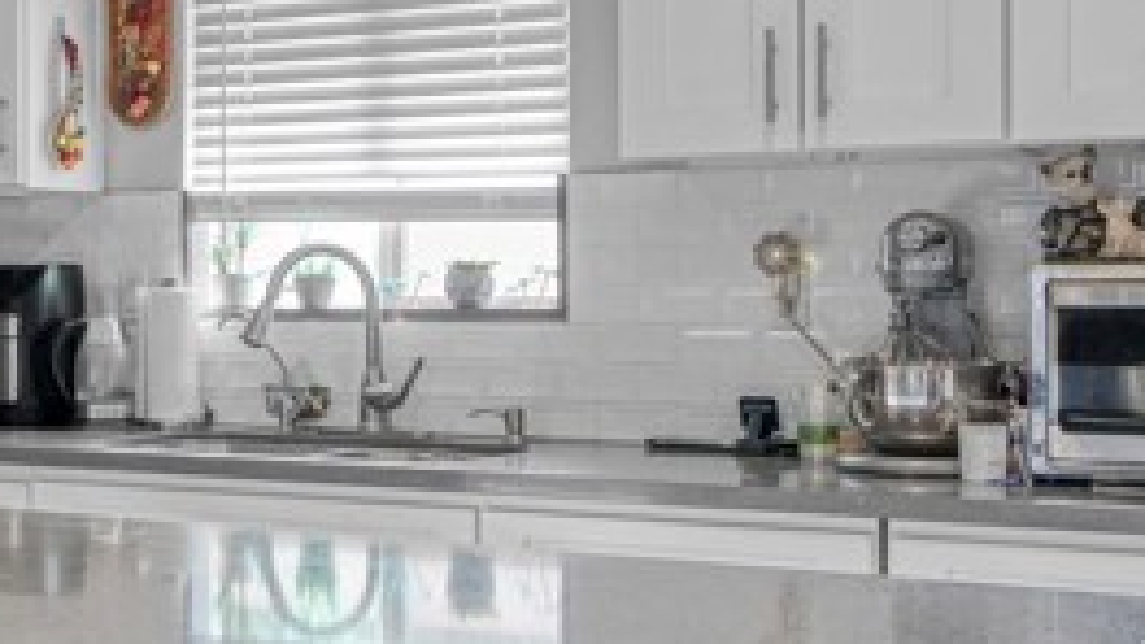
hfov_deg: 33.1
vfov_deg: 21.0
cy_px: 302
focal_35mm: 57
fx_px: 1739
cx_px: -22
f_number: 4
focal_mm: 15
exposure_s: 1/50
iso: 1250
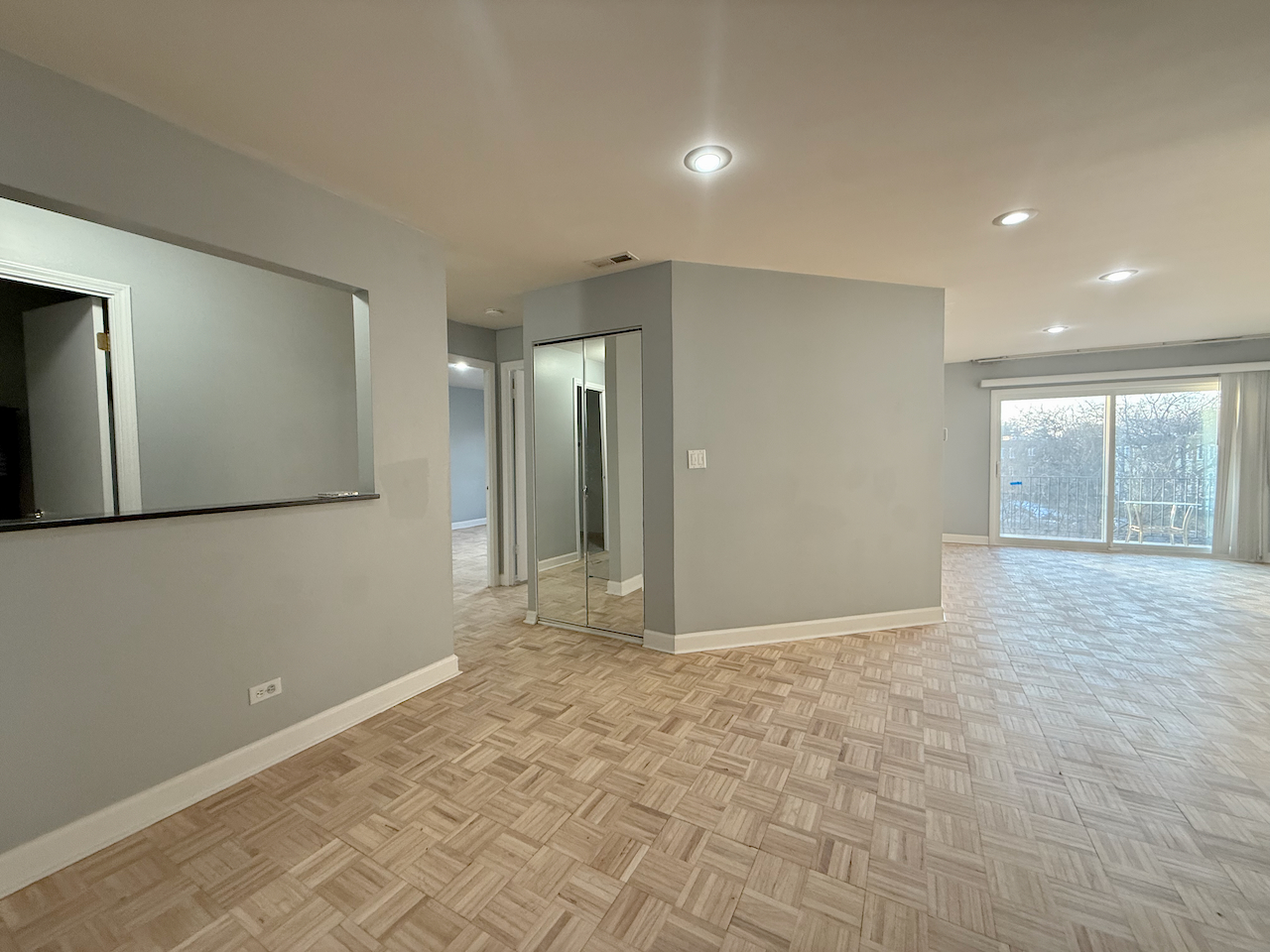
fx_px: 514
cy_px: 476
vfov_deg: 85.7
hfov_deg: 102.1
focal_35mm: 14
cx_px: 635
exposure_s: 1/60
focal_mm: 2.22
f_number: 2.2
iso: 200
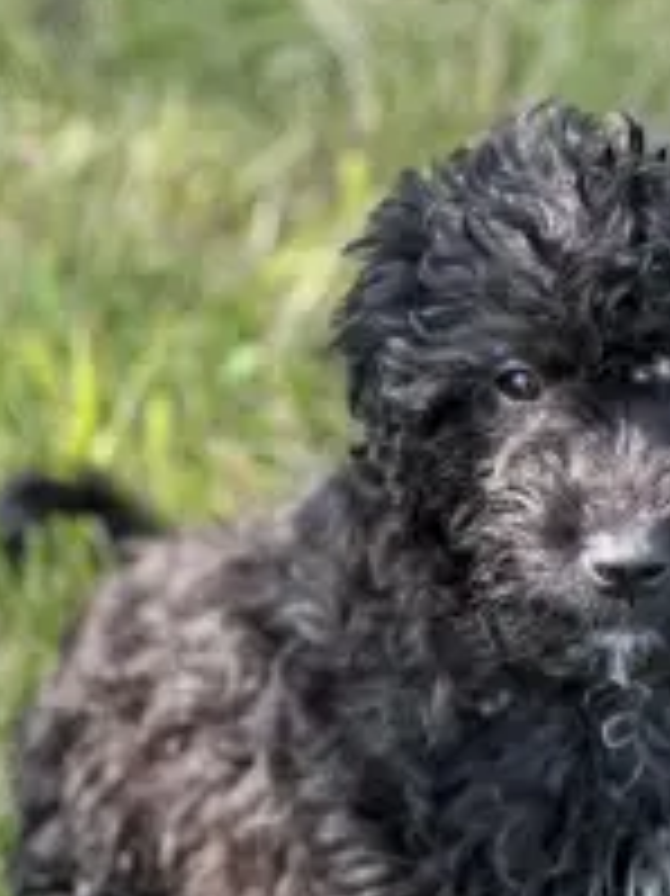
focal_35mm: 155
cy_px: 455
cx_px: 553
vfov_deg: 12.8
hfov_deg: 9.5
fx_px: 4004
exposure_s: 1/121
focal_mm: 9
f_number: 2.8
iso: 64
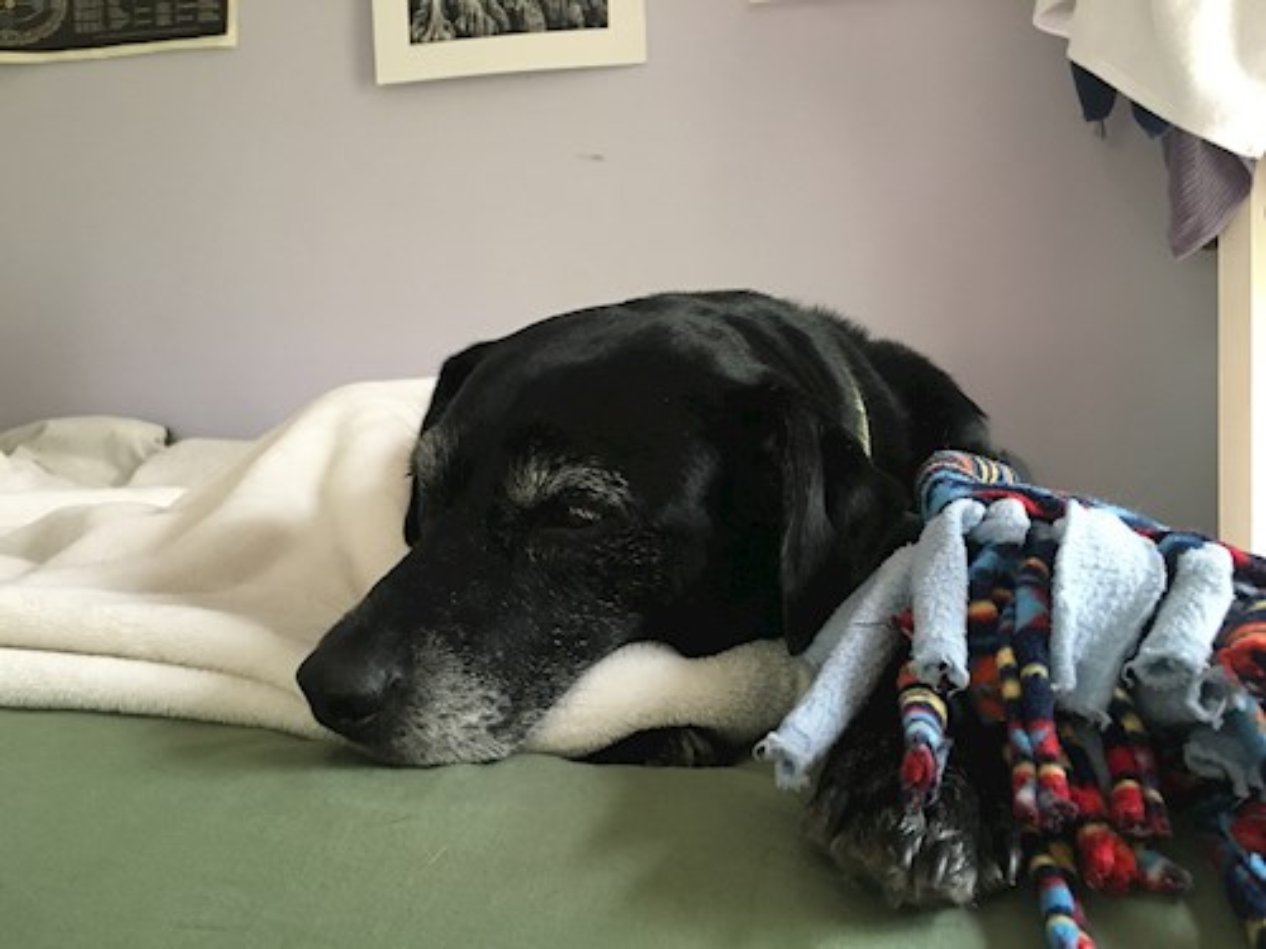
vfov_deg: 48.2
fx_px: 1061
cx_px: 633
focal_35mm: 29
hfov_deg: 61.7
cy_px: 474
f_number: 2.2
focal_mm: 4.15
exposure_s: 1/15
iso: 200
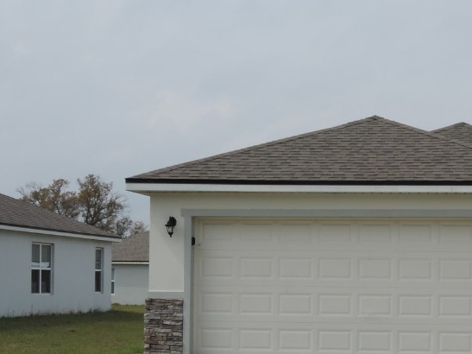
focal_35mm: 88
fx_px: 1200
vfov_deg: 16.7
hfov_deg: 21.9
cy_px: 256
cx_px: 400
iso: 80
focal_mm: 8.3
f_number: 3.5
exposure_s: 1/1250
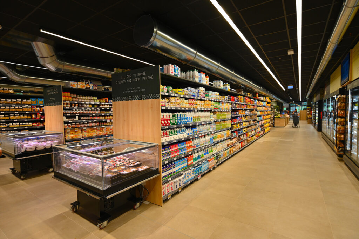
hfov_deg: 90.0
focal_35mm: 18
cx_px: 180
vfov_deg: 67.3
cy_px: 120
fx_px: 179
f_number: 5
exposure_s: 1/50
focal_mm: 18
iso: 200
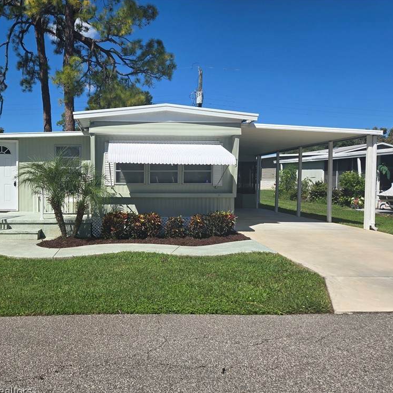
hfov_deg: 56.1
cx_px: 130
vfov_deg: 57.3
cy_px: 200
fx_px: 360
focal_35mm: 28
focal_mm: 5.4
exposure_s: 1/2607
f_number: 1.8
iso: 25
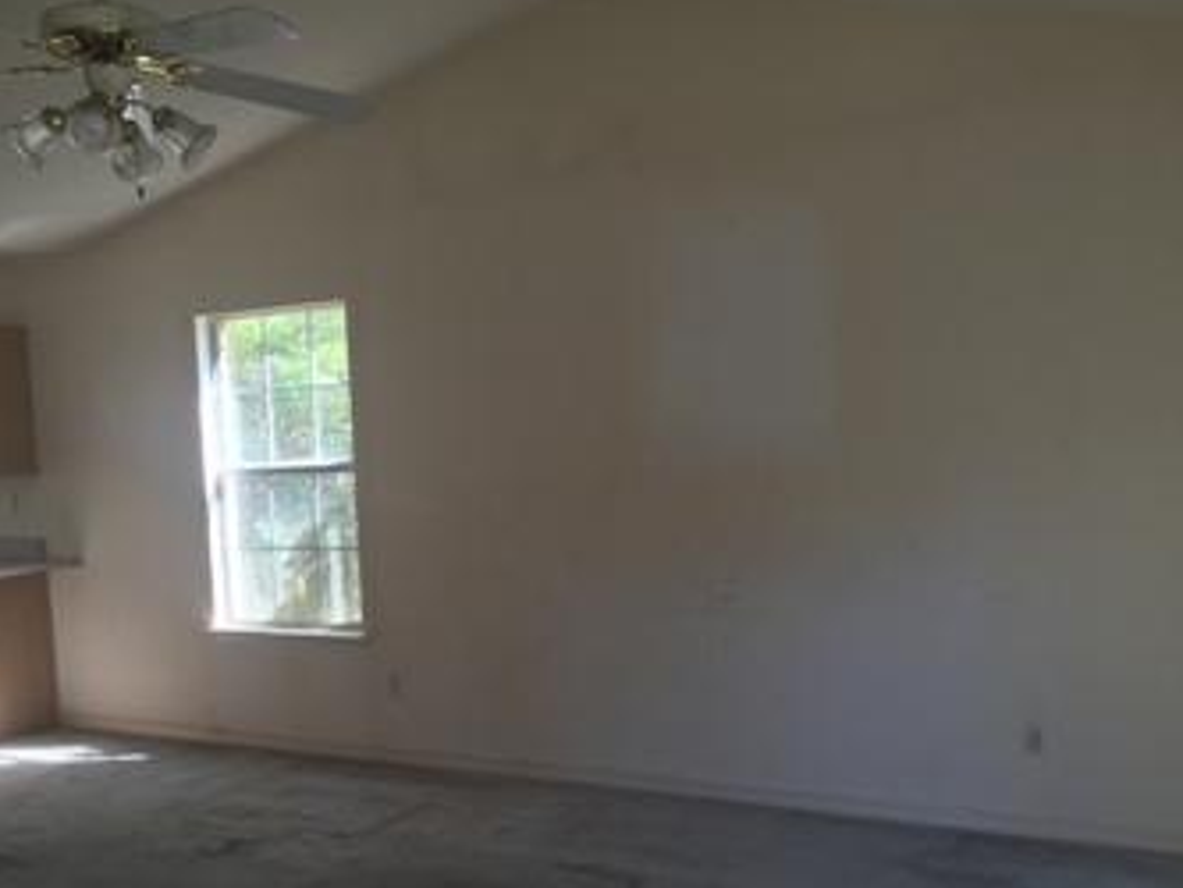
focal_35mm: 39
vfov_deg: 36.5
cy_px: 579
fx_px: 1333
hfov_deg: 47.7
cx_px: 501
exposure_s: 1/60
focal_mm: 4.15
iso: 32
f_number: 2.2
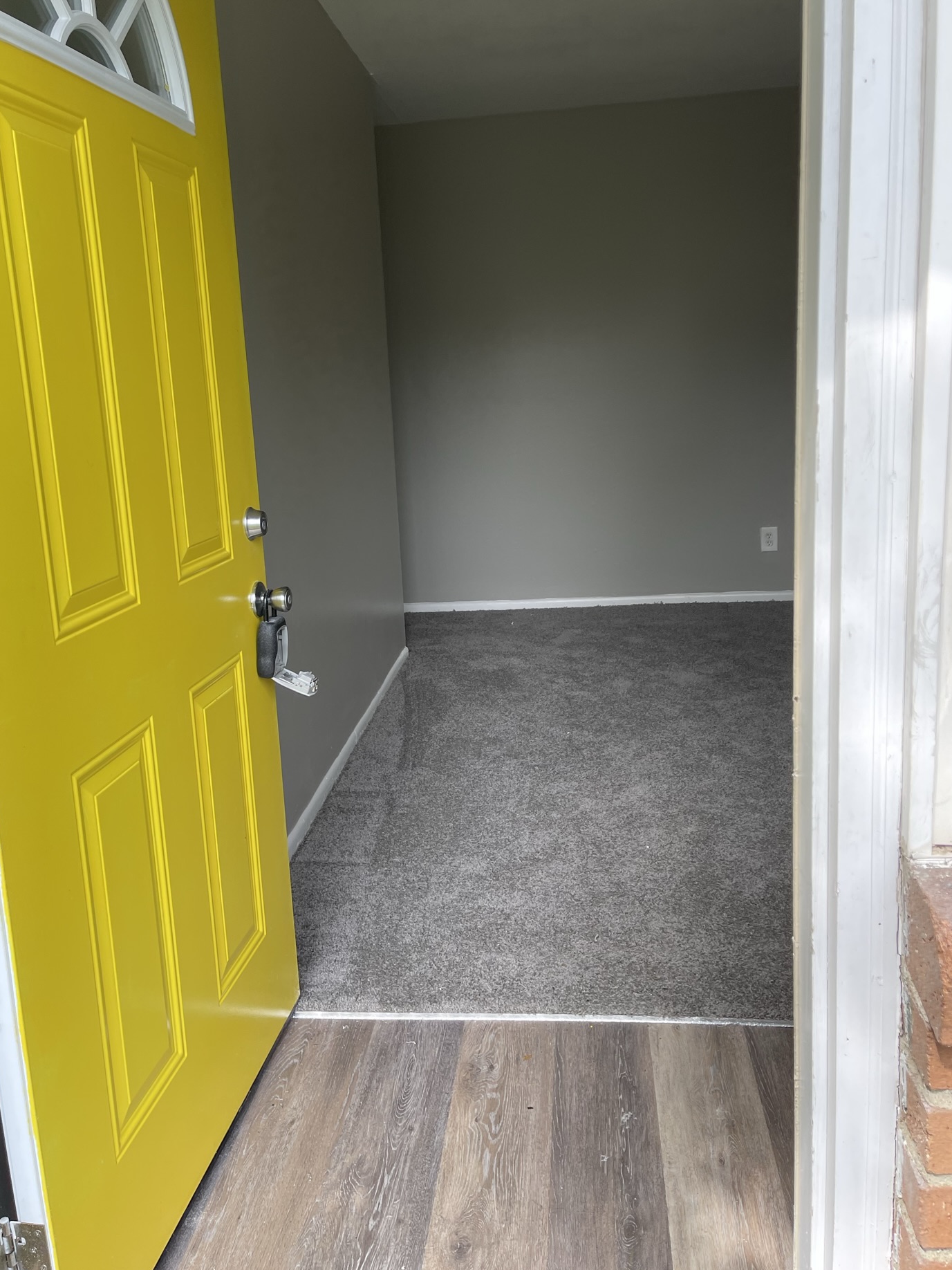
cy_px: 570
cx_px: 437
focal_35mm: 29
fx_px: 1063
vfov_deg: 61.5
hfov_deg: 48.2
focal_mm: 5.1
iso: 32
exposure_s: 1/553
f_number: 1.6
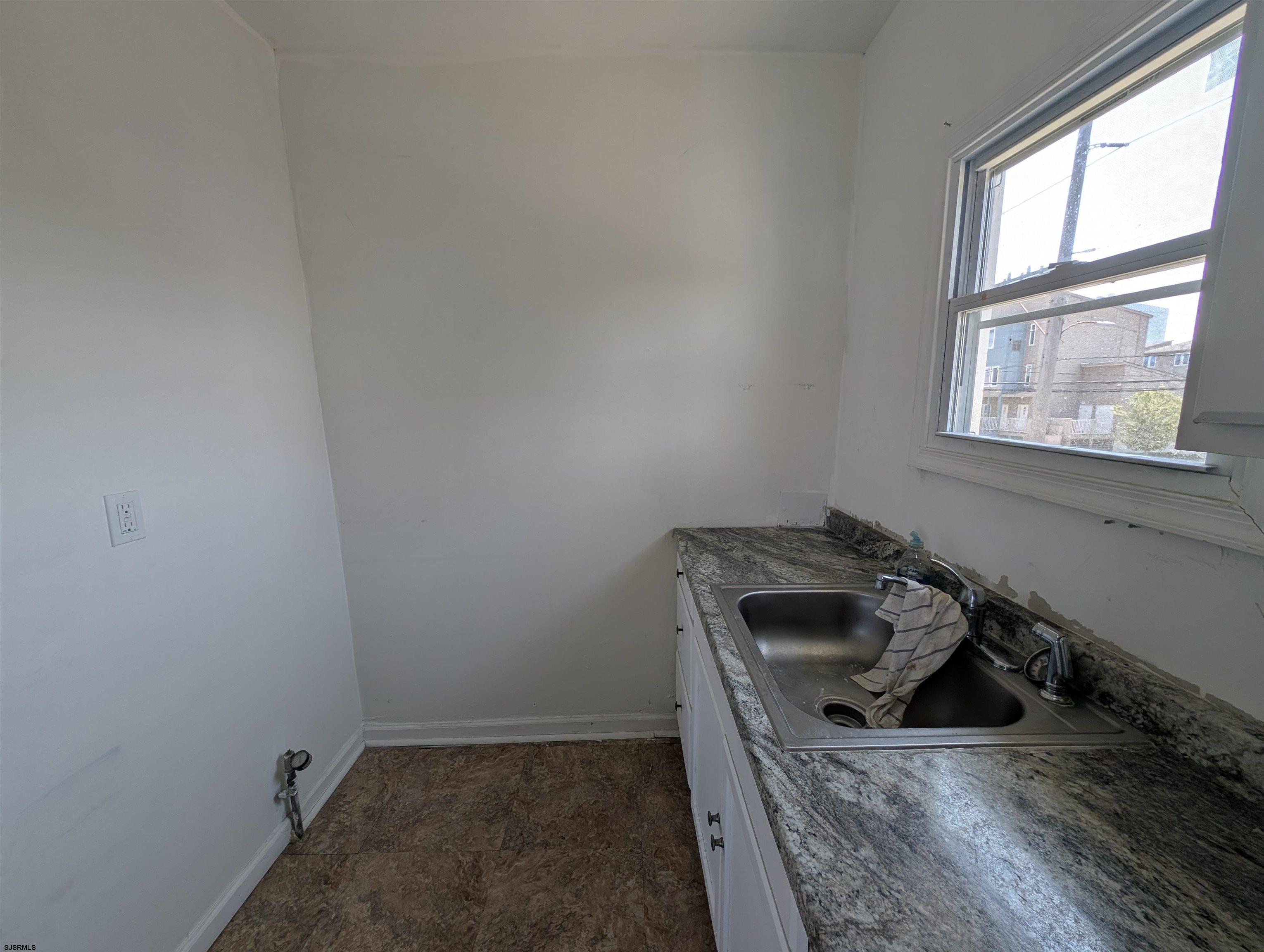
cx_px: 632
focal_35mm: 12
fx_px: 439
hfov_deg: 110.5
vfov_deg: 94.6
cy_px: 476
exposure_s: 1/144
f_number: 1.95
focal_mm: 2.23
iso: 28
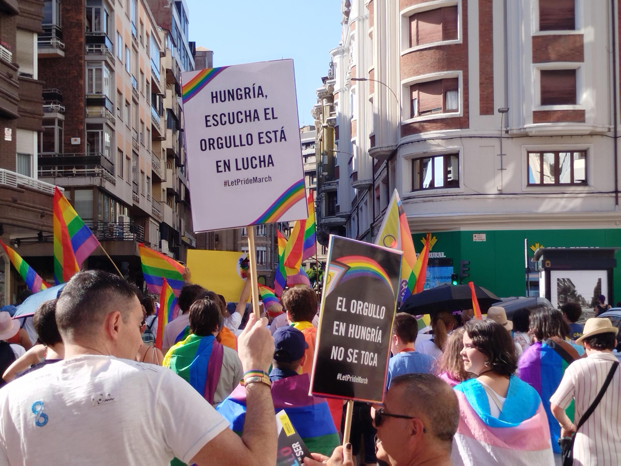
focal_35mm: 72
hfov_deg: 27.0
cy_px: 233
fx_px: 1292
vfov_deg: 20.4
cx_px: 310
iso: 50
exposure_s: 1/589
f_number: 1.7
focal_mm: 5.31
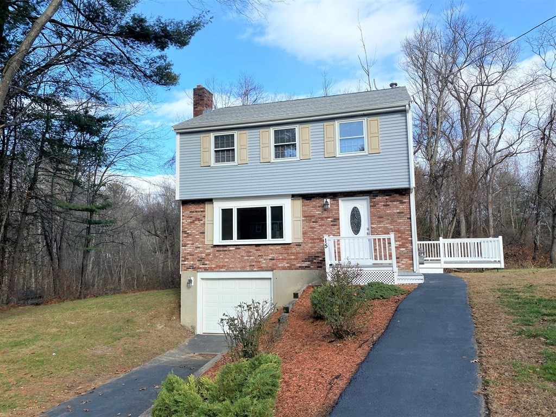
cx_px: 278
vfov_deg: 53.1
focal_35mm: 26
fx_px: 418
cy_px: 208
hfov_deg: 67.3
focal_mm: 4.25
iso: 32
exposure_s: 1/1678
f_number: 1.8
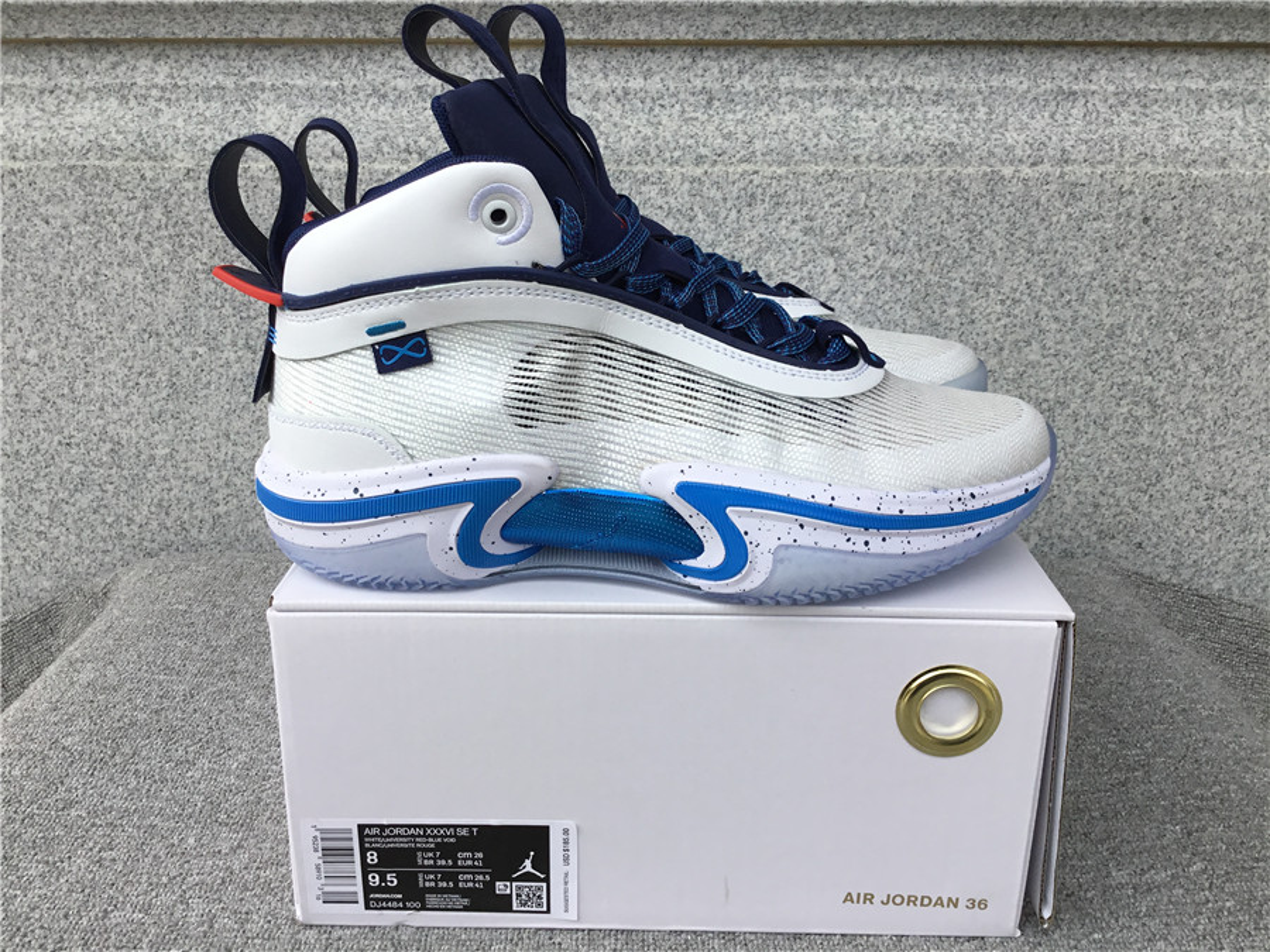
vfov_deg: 45.4
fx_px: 1137
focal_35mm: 31
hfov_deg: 58.4
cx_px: 635
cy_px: 476
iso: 25
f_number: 2.4
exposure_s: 1/191
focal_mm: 3.3
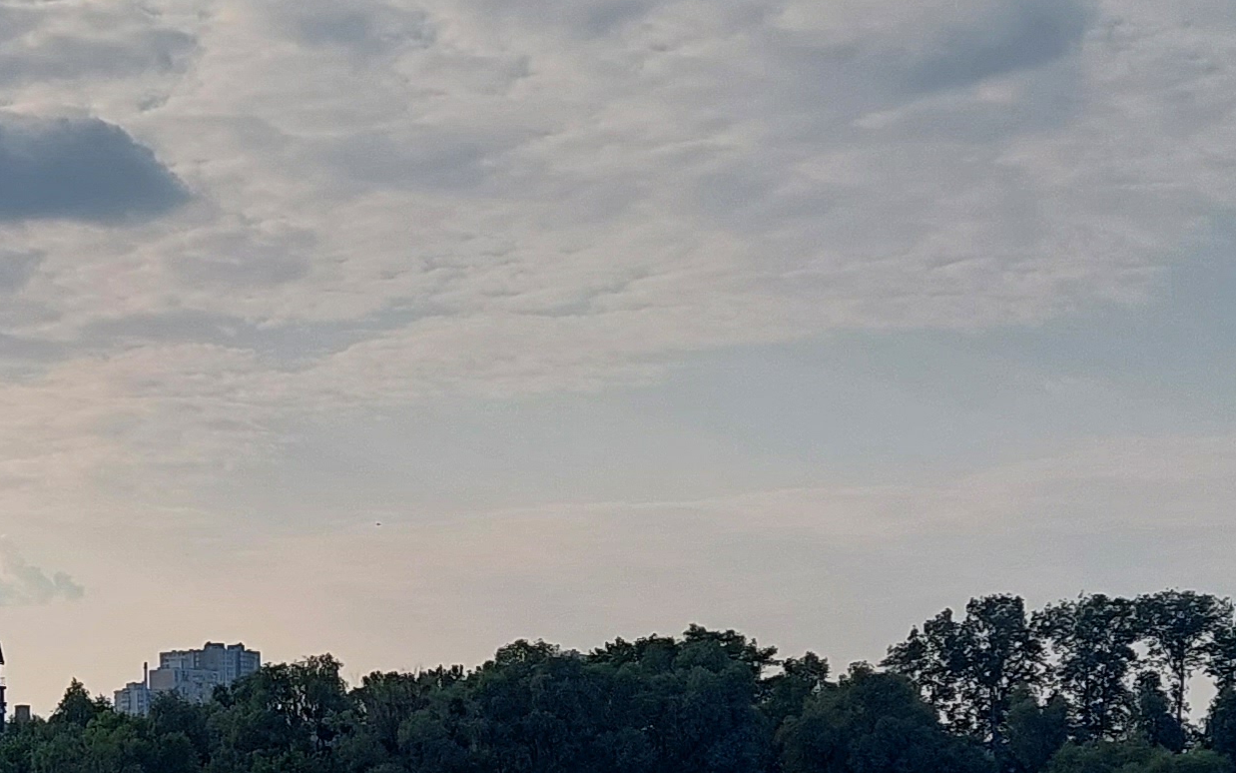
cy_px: 636
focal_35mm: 95
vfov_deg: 13.7
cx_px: -251
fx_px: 3200
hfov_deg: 20.4
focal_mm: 5.23
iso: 40
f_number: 1.8
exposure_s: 1/1963
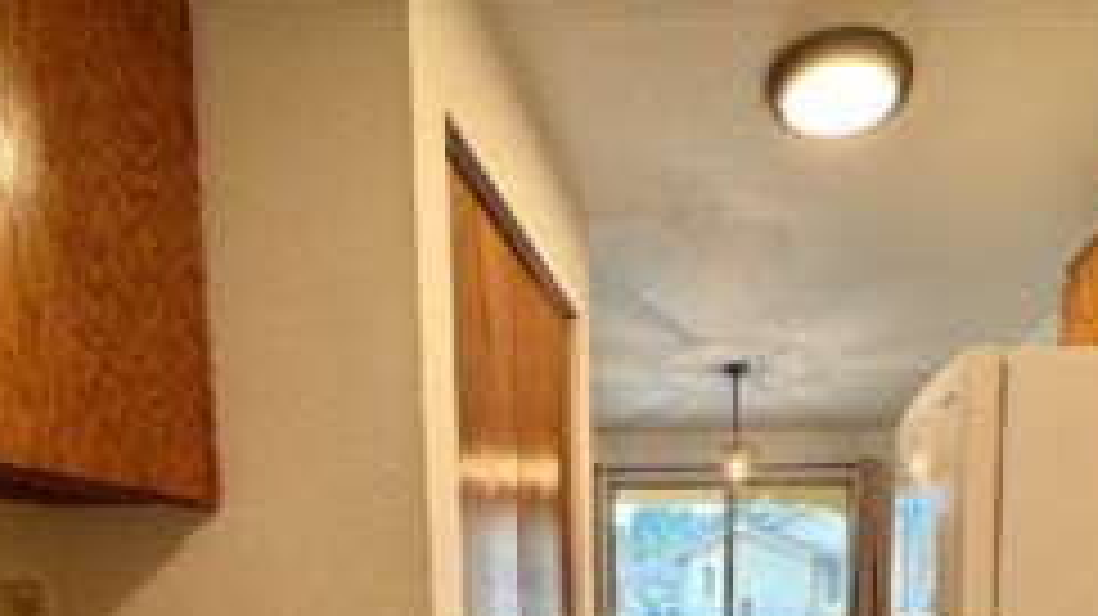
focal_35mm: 25
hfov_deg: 72.6
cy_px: 670
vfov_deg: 38.4
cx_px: 698
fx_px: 728
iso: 200
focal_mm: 2.22
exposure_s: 1/120
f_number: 2.2
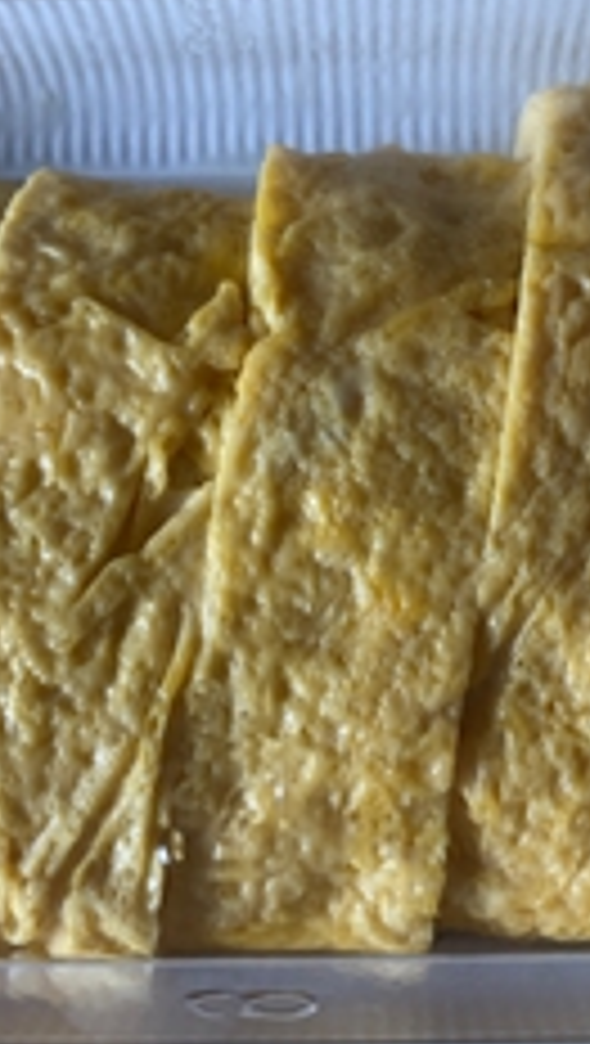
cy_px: 511
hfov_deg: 26.0
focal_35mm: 46
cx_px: 351
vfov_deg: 44.5
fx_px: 1276
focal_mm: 3.99
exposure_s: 1/30
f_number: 1.8
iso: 25
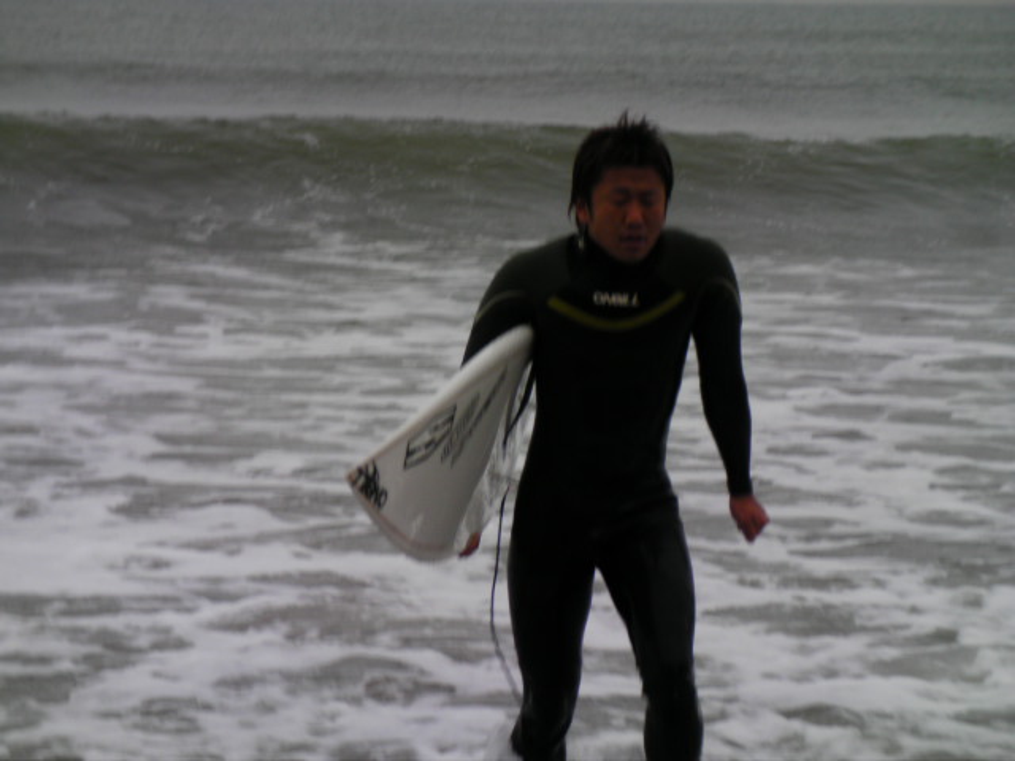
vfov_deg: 9.6
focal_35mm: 155
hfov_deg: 12.7
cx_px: 508
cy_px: 380
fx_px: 4545
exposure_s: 1/88.4
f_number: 4.4
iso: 50
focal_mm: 26
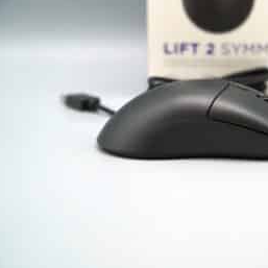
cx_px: 200
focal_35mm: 89
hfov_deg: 19.4
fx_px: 780
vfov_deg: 19.5
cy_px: 133
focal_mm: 69
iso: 200
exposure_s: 1/80
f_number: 5.6
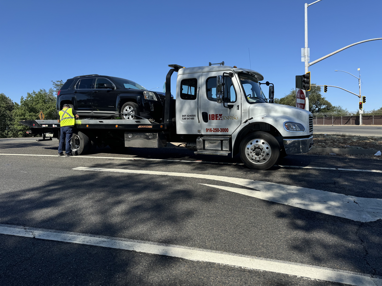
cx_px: 191
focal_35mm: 24
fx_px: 265
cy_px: 143
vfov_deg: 56.8
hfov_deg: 71.6
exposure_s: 1/3413
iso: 80
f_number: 1.78
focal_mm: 6.76
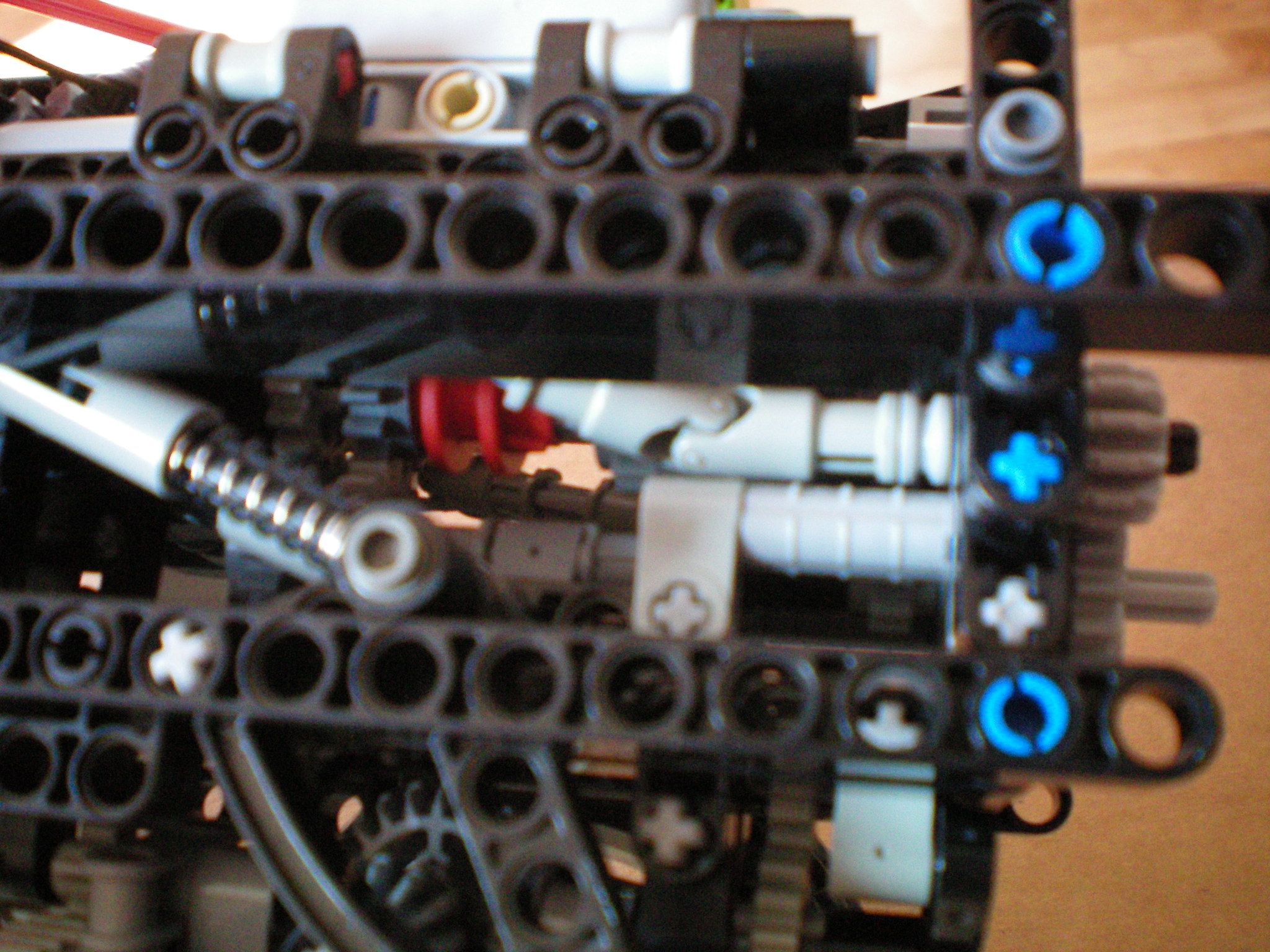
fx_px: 1394
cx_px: 635
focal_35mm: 38
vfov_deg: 37.7
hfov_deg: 49.0
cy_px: 476
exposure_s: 1/50
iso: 400
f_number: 3.1
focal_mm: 6.3
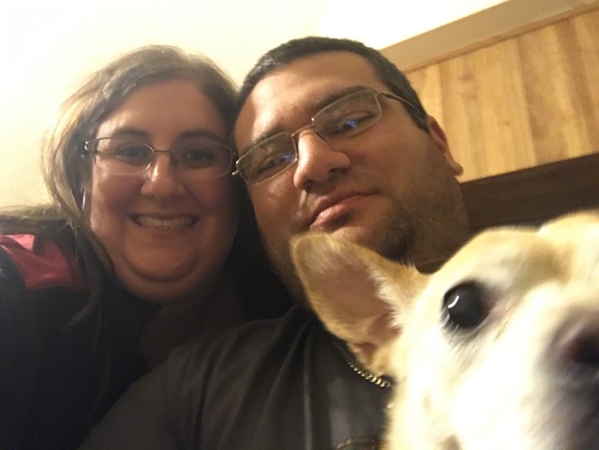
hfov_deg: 56.8
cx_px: 300
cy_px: 225
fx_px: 554
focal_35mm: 32
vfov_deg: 44.2
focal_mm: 2.87
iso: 640
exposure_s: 1/15
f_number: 2.2
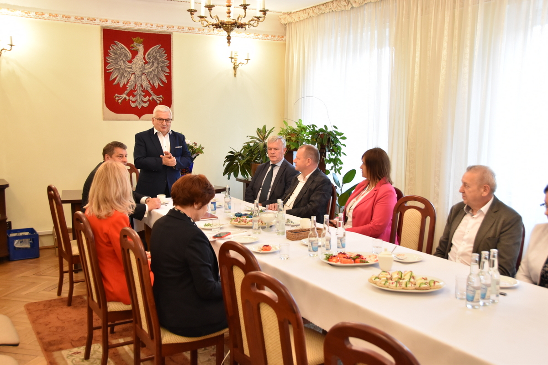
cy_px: 182
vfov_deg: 36.9
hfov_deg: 53.1
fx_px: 548
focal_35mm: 36
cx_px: 274
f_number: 3.8
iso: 1100
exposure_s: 1/40
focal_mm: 24
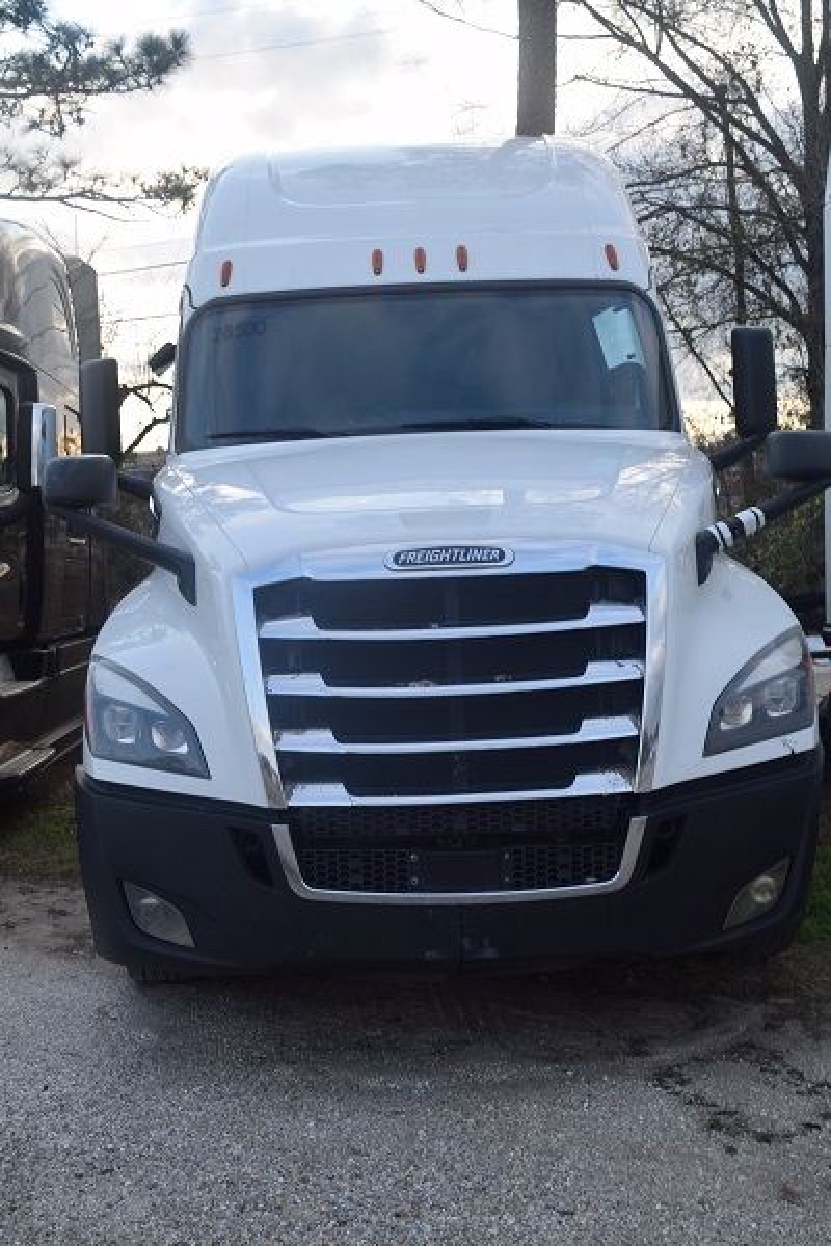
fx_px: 1298
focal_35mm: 38
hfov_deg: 35.5
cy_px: 623
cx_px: 416
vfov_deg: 51.3
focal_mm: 25
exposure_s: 1/160
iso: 100
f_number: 6.3
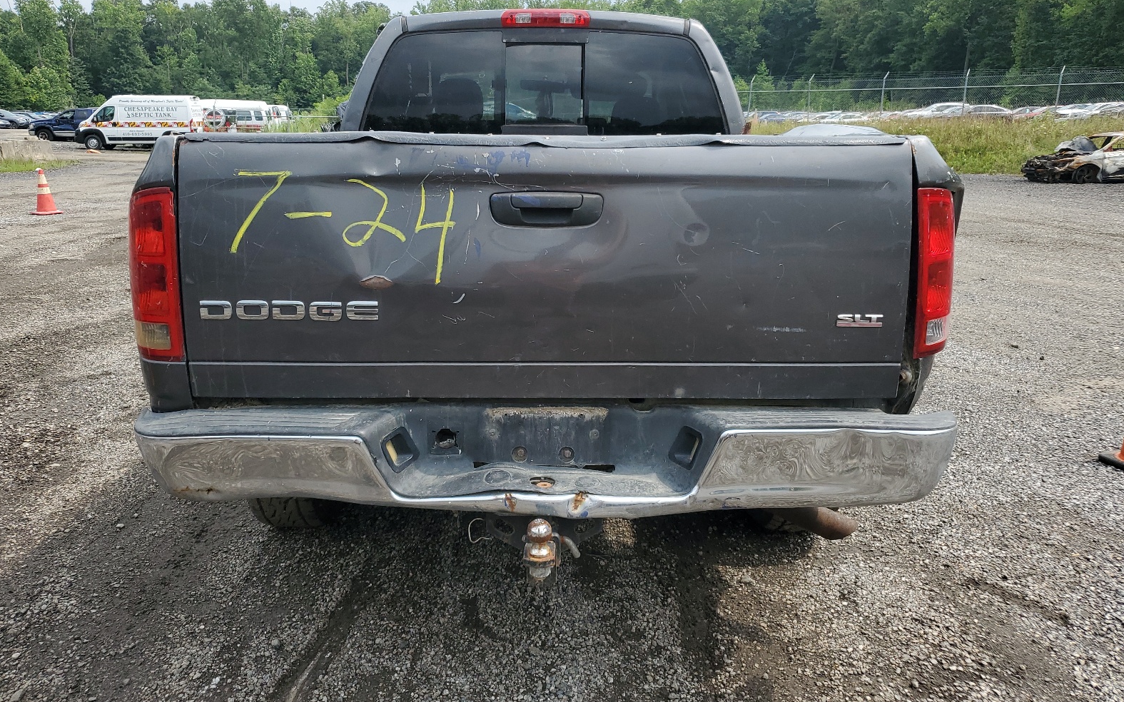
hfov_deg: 66.5
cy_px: 323
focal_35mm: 28
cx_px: 554
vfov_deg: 44.5
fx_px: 858
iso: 50
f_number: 1.5
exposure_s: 1/2500
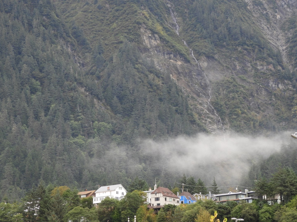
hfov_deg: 20.7
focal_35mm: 95
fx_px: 815
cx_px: 148
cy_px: 111
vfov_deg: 15.6
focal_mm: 17
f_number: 4.8
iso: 200
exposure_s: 1/60
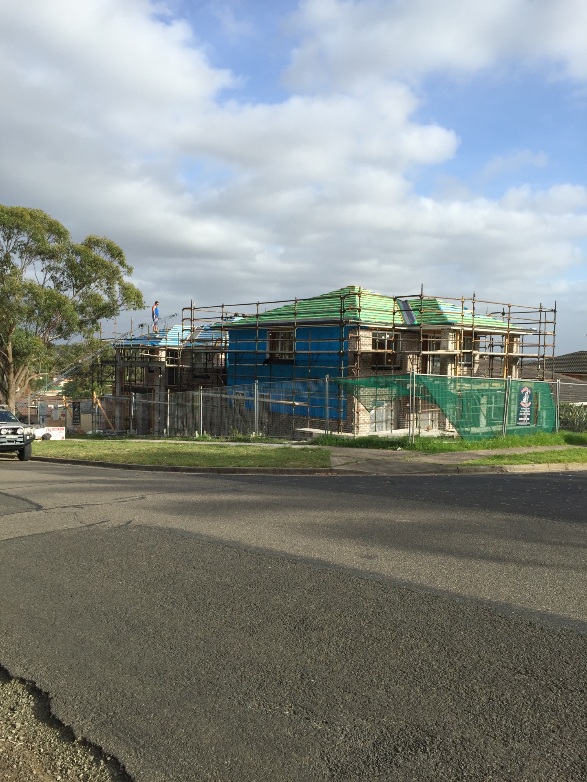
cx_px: 294
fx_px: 656
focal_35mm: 29
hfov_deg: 48.2
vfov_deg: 61.7
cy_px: 391
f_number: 2.2
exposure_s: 1/1319
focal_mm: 4.15
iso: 32
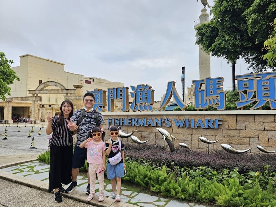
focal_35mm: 23
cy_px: 104
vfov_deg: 58.9
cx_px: 138
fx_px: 183
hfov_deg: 73.9
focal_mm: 6.3
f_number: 1.7
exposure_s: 1/476
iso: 10
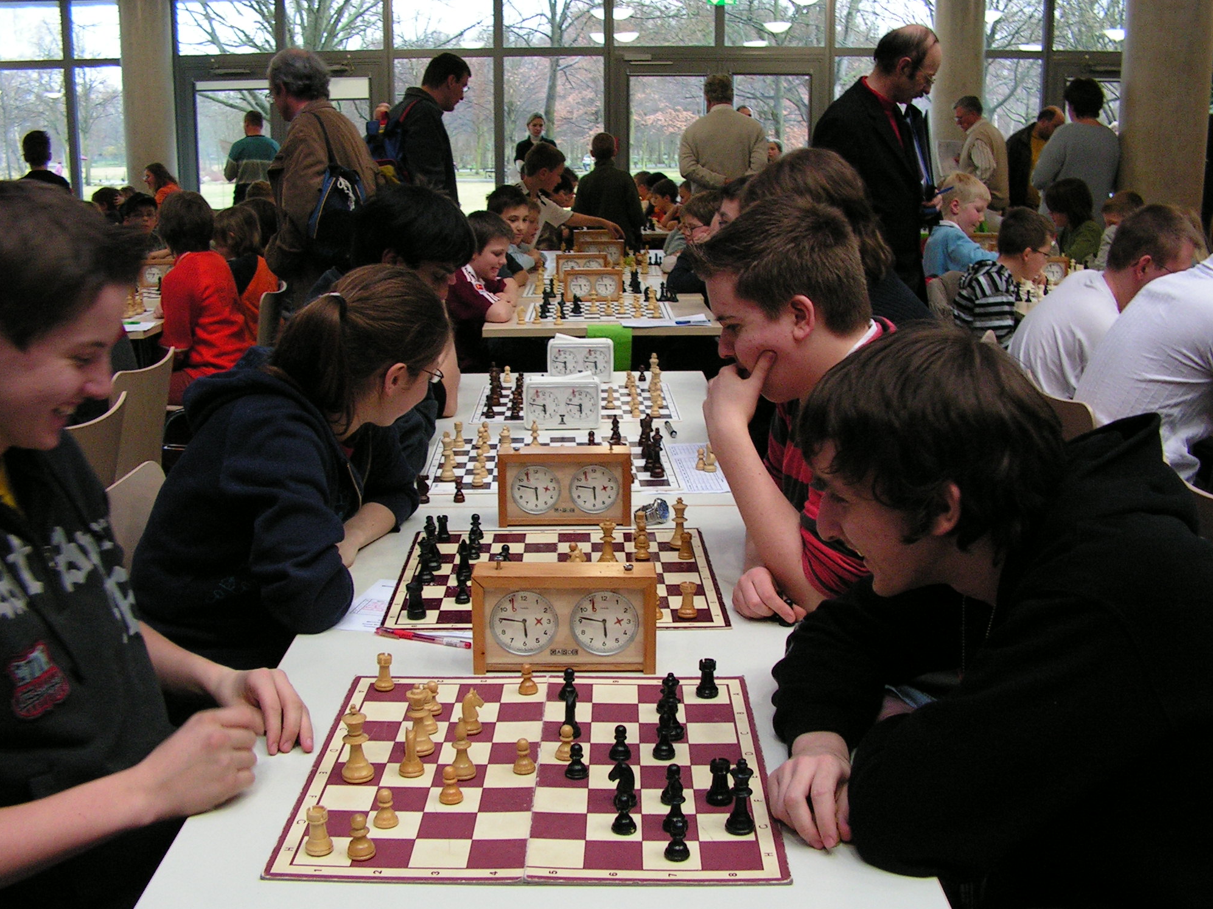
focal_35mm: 37
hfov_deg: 50.1
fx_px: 1296
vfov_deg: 38.7
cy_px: 459
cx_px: 612
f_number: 3.2
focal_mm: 6
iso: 160
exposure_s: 1/40
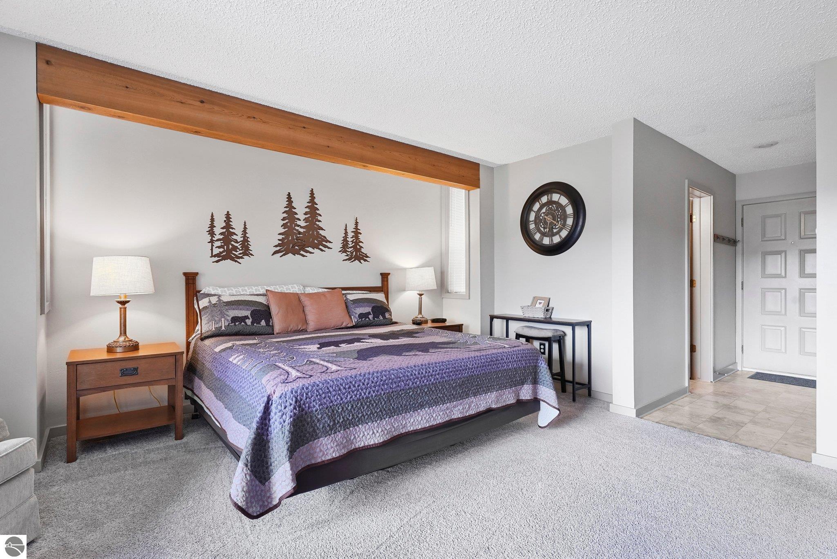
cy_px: 280
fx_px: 398
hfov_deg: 92.9
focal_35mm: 17
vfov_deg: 70.2
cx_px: 418
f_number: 10
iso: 2000
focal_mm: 17.1
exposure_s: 1/15
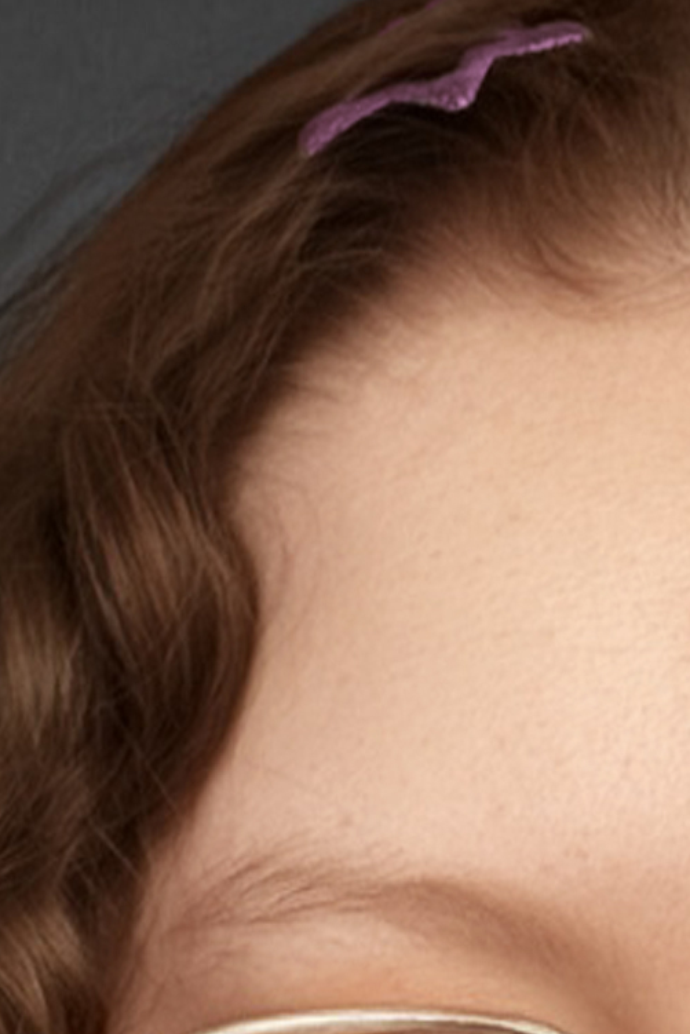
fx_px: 7701
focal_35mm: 268
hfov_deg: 5.1
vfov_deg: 7.4
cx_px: 729
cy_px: 2159
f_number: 1.8
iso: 80
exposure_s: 1/80
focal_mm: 6.86
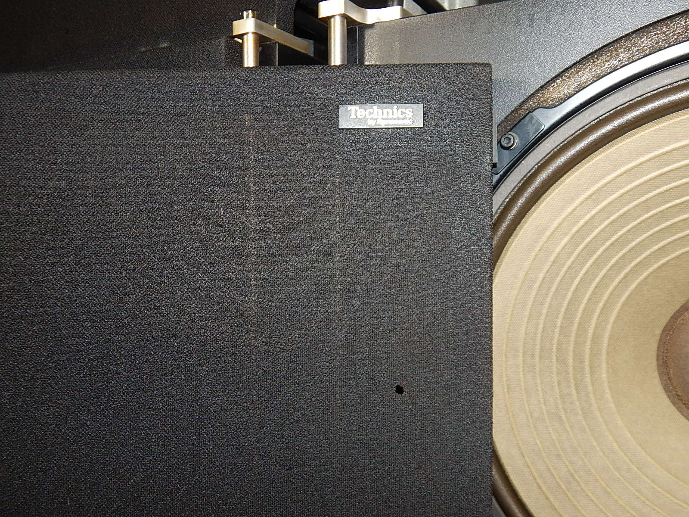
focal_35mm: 28
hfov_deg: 63.4
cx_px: 344
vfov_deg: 49.7
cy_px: 258
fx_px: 557
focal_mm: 5.1
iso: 200
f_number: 3.2
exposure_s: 1/30
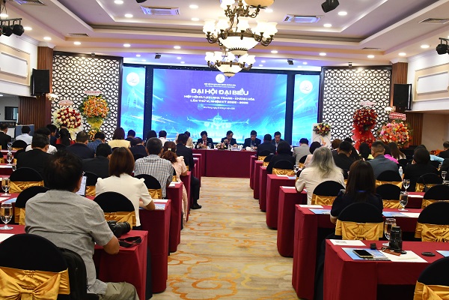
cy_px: 150
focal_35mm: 45
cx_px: 224
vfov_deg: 29.9
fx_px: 561
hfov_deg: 43.6
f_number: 9
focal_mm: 30
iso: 2500
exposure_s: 1/50
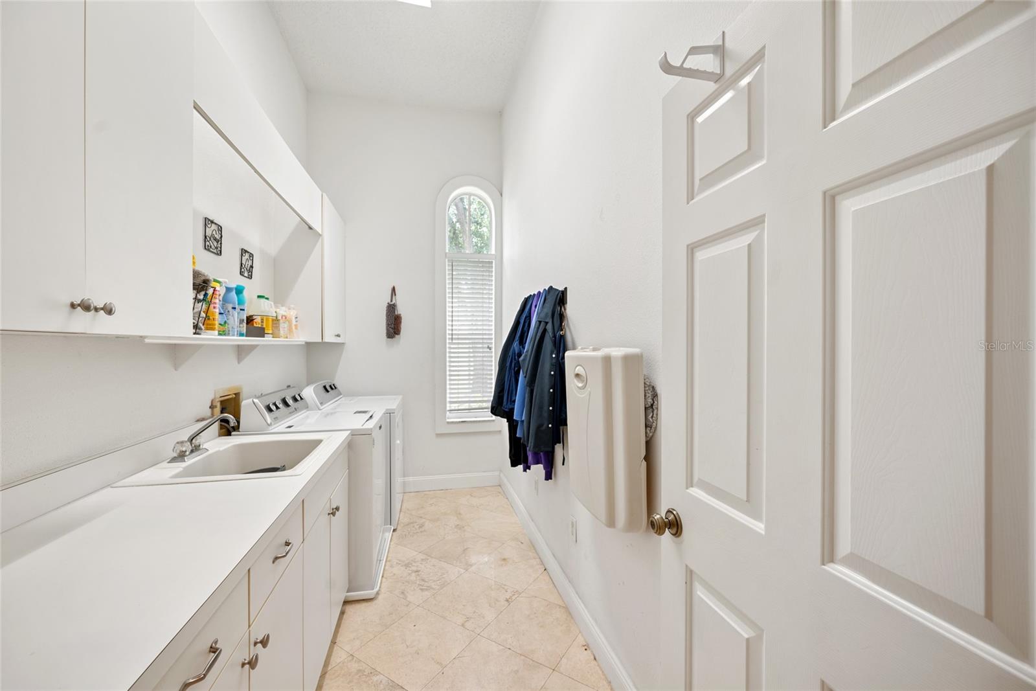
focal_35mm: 14
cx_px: 518
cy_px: 346
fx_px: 403
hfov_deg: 104.2
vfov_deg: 81.2
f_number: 6.3
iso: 250
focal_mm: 14
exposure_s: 1/3
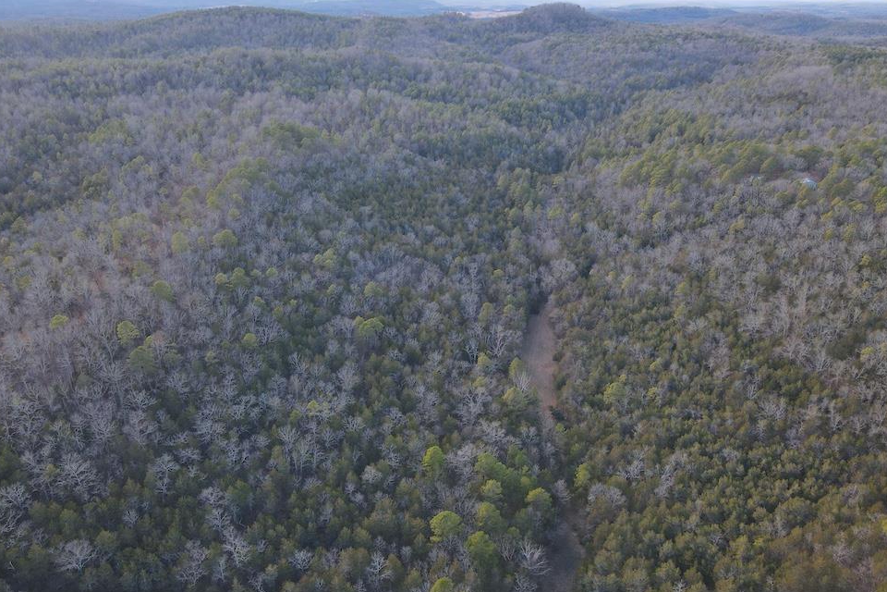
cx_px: 437
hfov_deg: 69.4
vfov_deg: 49.6
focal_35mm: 26
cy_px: 293
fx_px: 641
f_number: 2.8
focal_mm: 4.5
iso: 340
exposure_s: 1/15
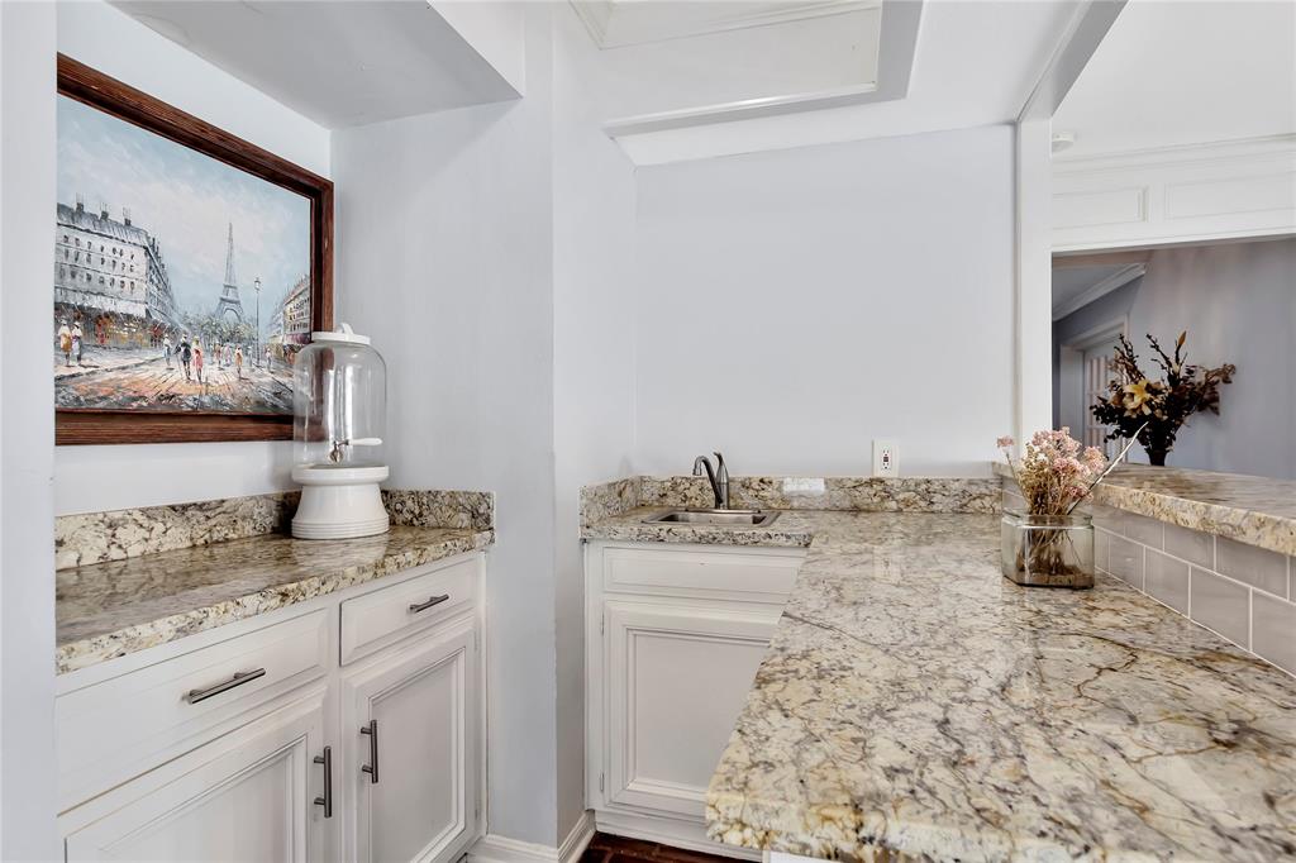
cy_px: 432
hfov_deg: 90.0
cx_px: 648
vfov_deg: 67.3
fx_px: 648
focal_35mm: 18
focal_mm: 12
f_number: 5.6
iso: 100
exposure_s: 1/25
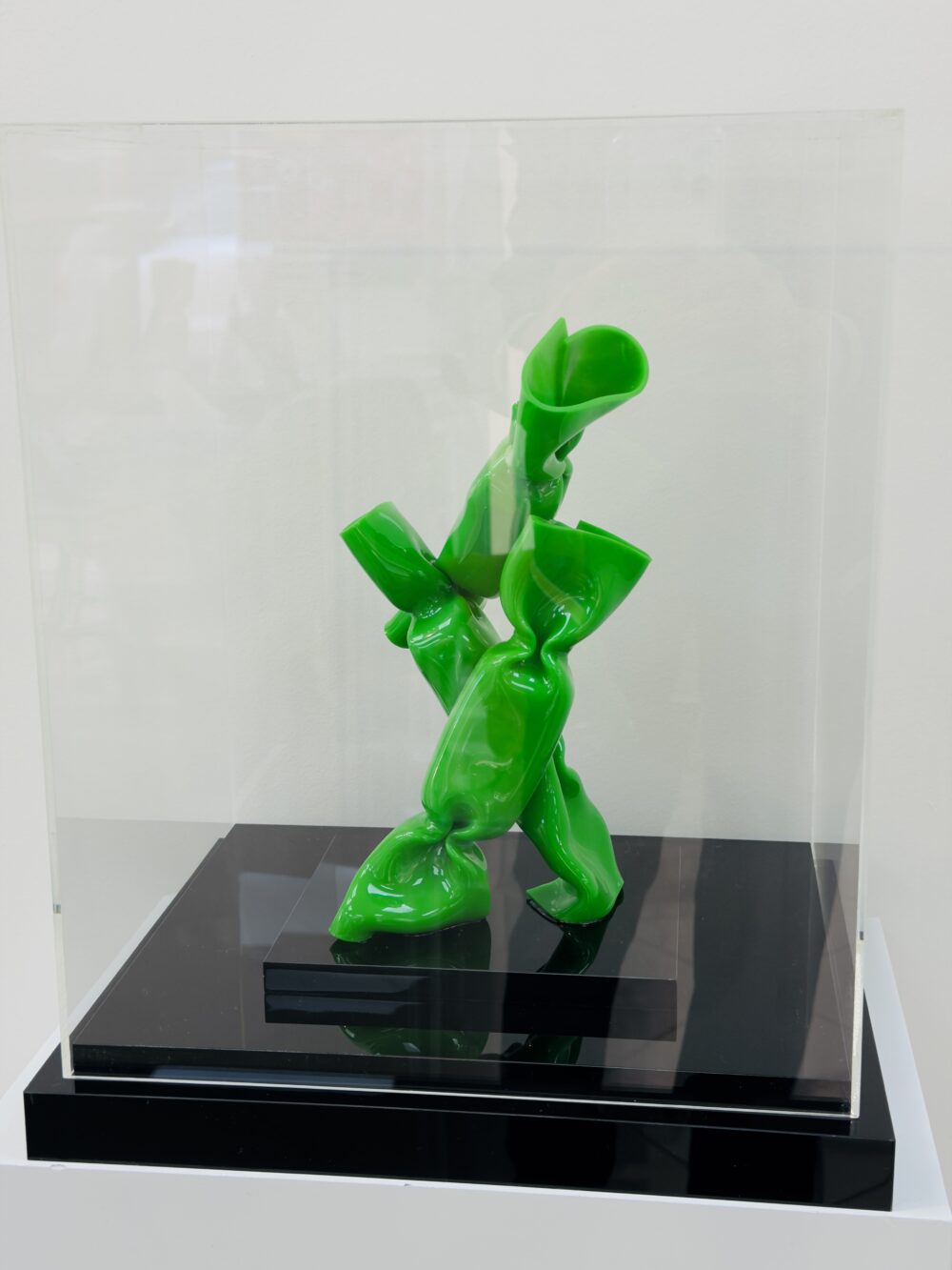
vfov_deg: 39.7
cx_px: 476
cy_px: 635
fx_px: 1760
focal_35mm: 48
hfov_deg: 30.3
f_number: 1.78
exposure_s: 1/121
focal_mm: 6.76
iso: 50
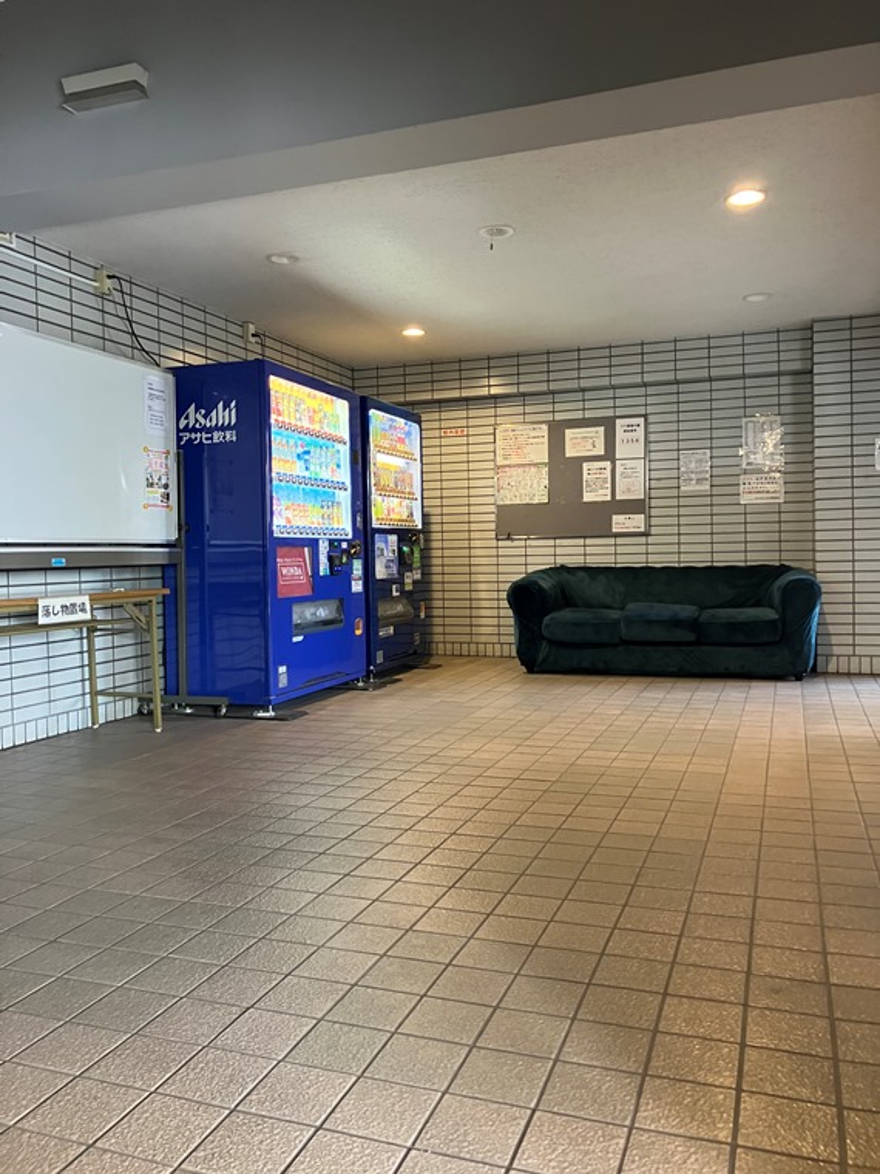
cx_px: 440
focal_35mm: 28
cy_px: 587
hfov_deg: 49.7
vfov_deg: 63.4
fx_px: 949
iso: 400
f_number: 1.8
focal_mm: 3.99
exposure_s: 1/40
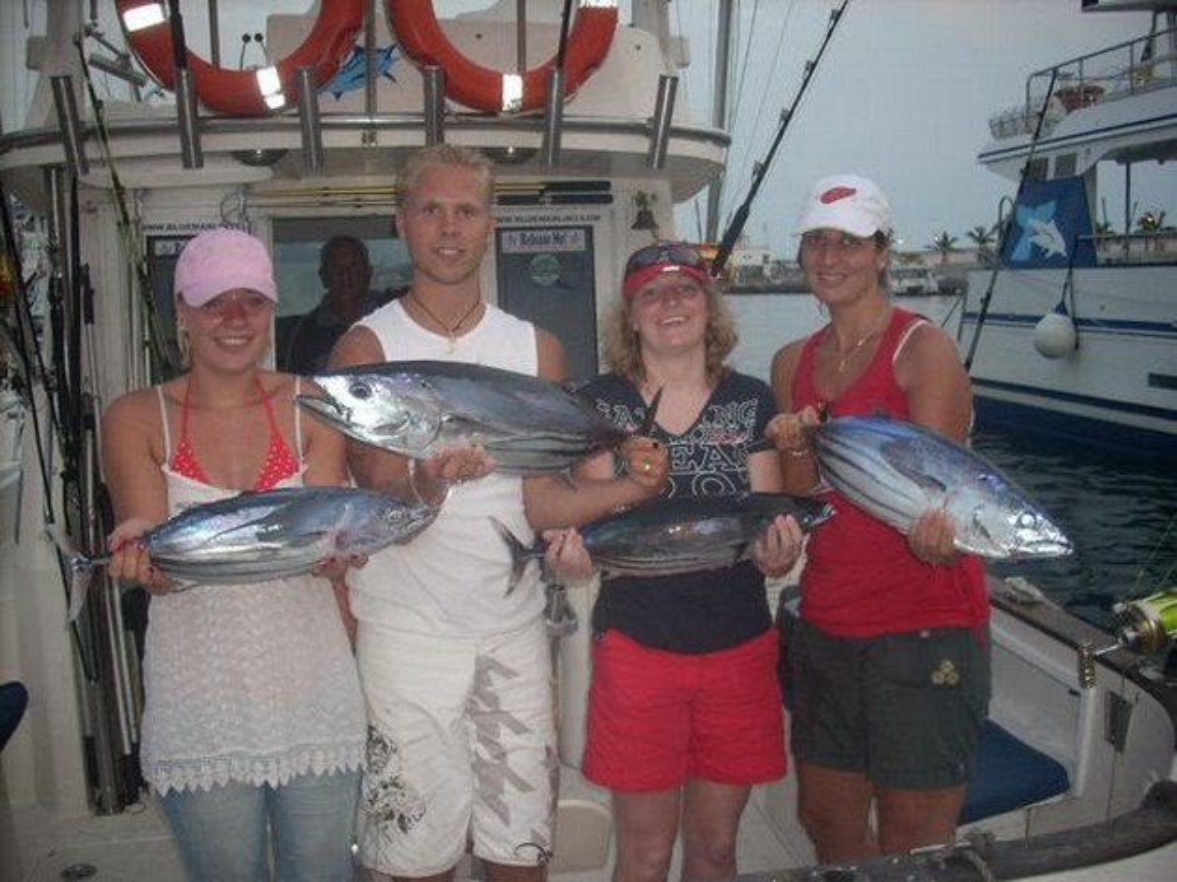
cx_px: 588
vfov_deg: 38.6
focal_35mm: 37
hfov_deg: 50.2
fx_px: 1258
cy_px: 441
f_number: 2.8
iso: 64
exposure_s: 1/30
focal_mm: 6.2
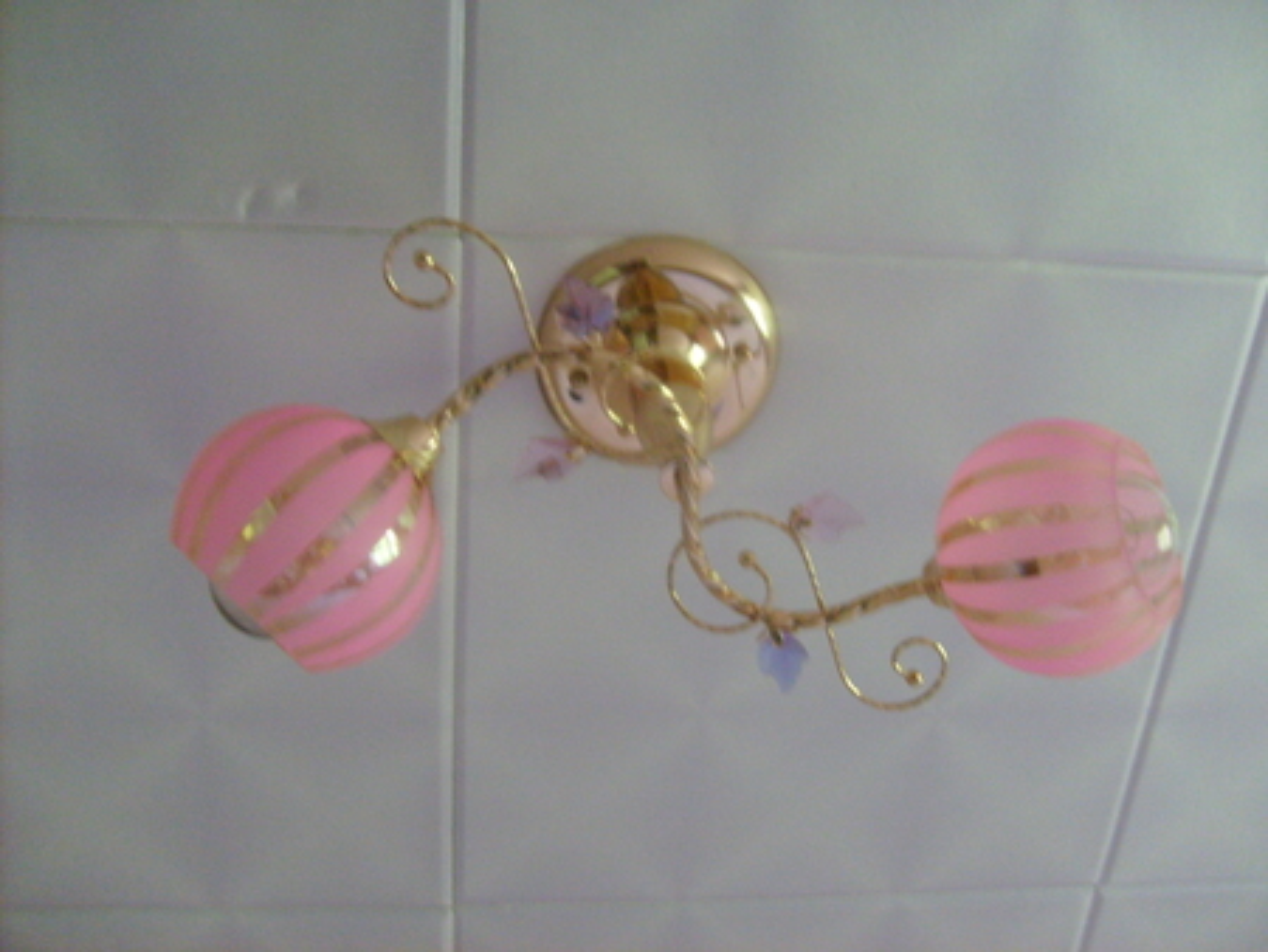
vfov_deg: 40.7
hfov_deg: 52.6
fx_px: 1283
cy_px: 476
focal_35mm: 35
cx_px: 634
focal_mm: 5.8
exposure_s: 1/15
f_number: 2.8
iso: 200
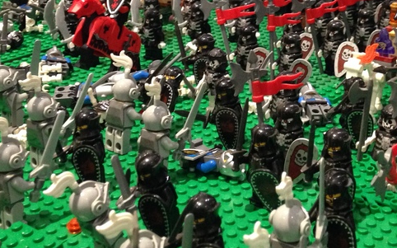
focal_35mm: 71
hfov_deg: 28.8
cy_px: -12
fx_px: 768
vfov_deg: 17.8
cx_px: 263
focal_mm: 4.12
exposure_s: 1/20
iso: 320
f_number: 2.4
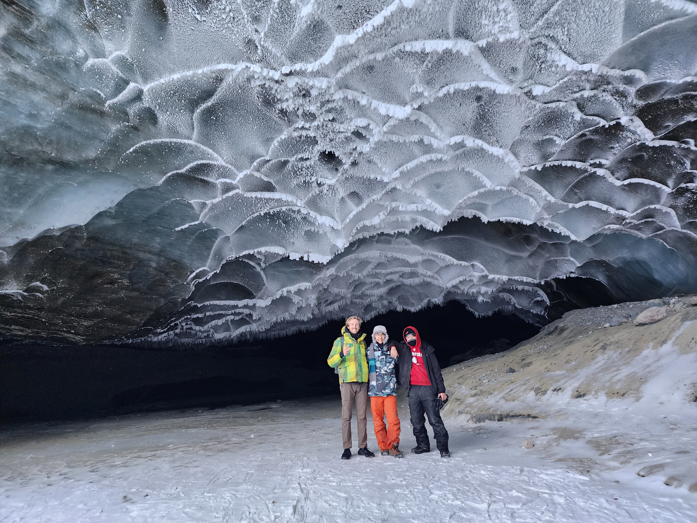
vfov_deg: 58.9
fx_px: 463
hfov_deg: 73.9
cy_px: 262
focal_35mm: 23
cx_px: 348
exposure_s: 1/120
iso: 320
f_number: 1.8
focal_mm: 6.4
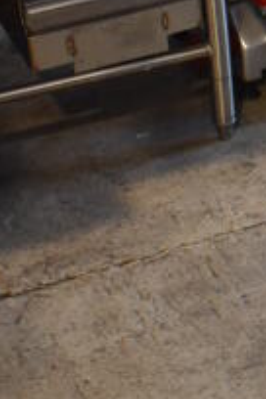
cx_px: 561
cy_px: -95
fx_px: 1640
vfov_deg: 13.4
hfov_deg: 8.7
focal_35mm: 148
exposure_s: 1/125
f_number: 3.8
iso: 1100
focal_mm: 22
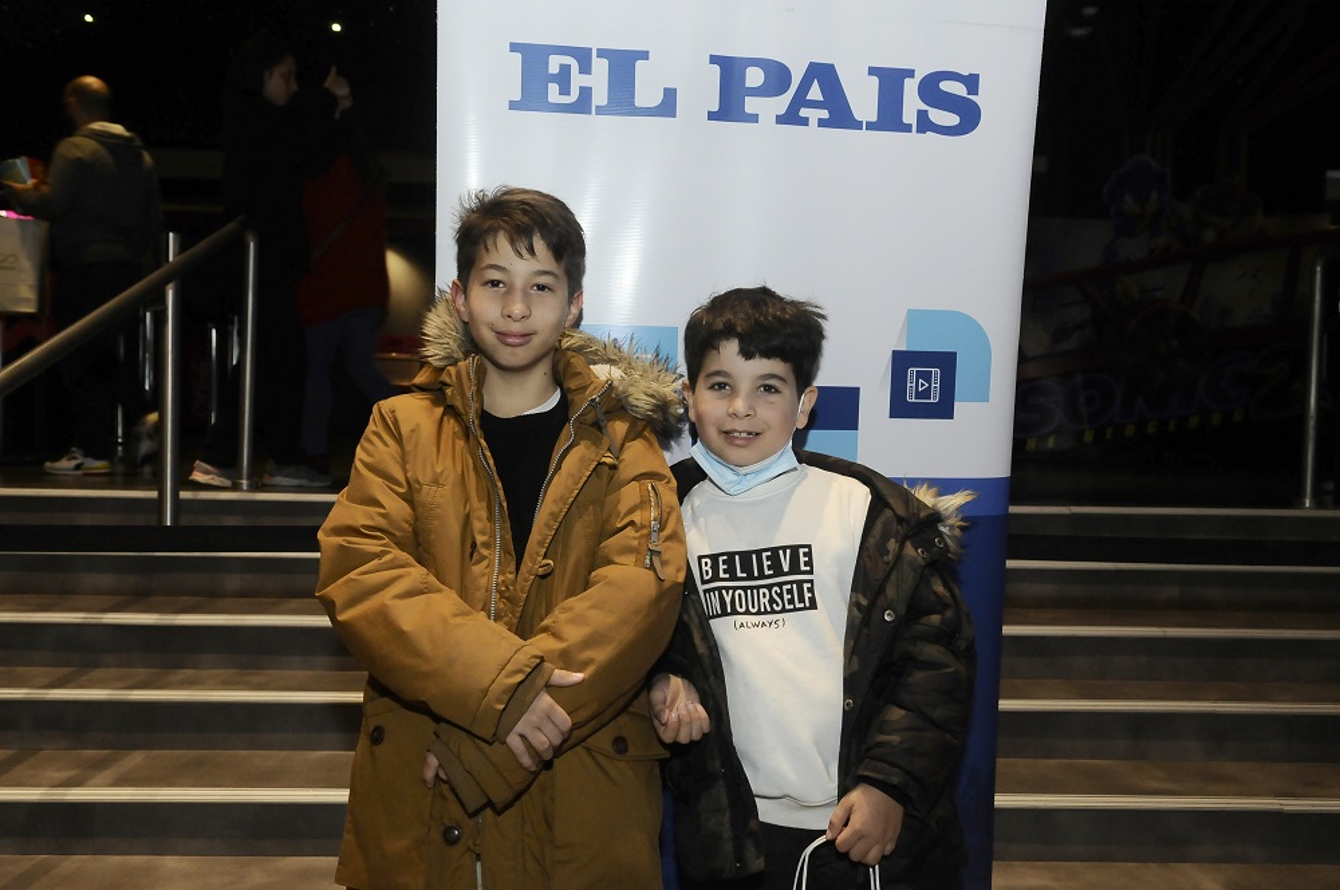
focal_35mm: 34
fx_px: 1282
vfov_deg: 38.3
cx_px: 670
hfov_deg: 55.2
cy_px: 445
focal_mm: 23
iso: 1250
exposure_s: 1/40
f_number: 5
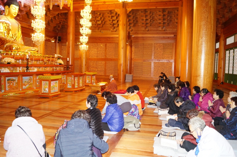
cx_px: 118
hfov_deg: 62.0
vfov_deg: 43.5
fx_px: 197
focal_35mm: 30
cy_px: 78
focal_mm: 20
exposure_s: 1/60
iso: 2000
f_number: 4
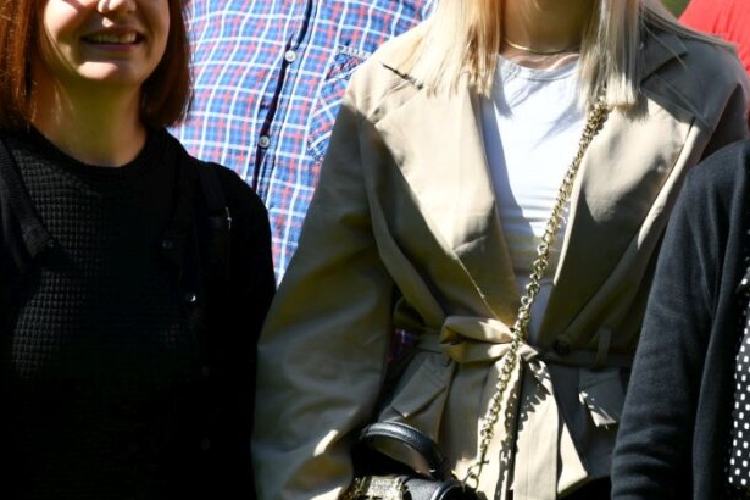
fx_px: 7166
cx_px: 615
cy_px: 105
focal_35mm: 344
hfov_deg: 6.0
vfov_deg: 4.0
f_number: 8
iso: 140
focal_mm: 112
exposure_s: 1/250
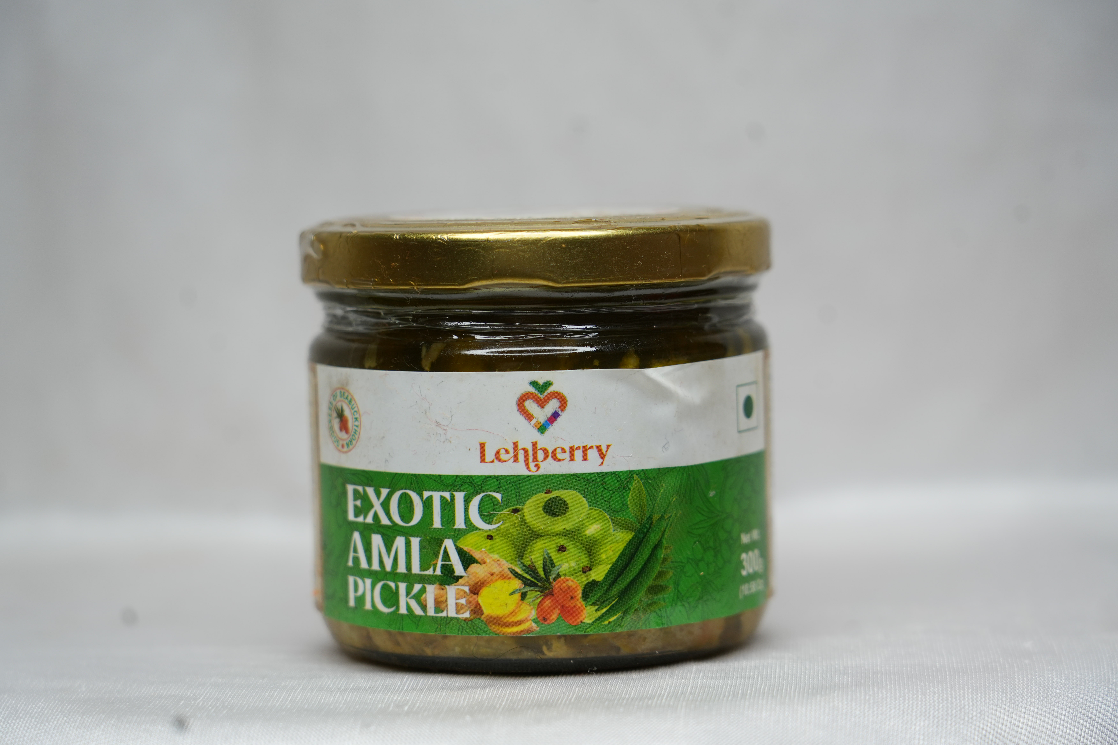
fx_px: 3074
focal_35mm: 99
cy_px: 372
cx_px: 559
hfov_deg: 20.6
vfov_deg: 13.8
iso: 250
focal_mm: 99
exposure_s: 1/80
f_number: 5
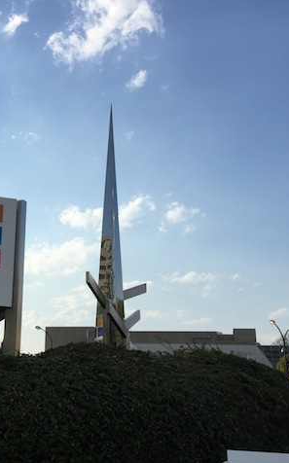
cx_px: 42
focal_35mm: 42
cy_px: 236
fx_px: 530
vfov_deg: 47.2
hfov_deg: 29.5
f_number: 2.2
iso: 32
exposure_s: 1/2083
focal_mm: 4.15
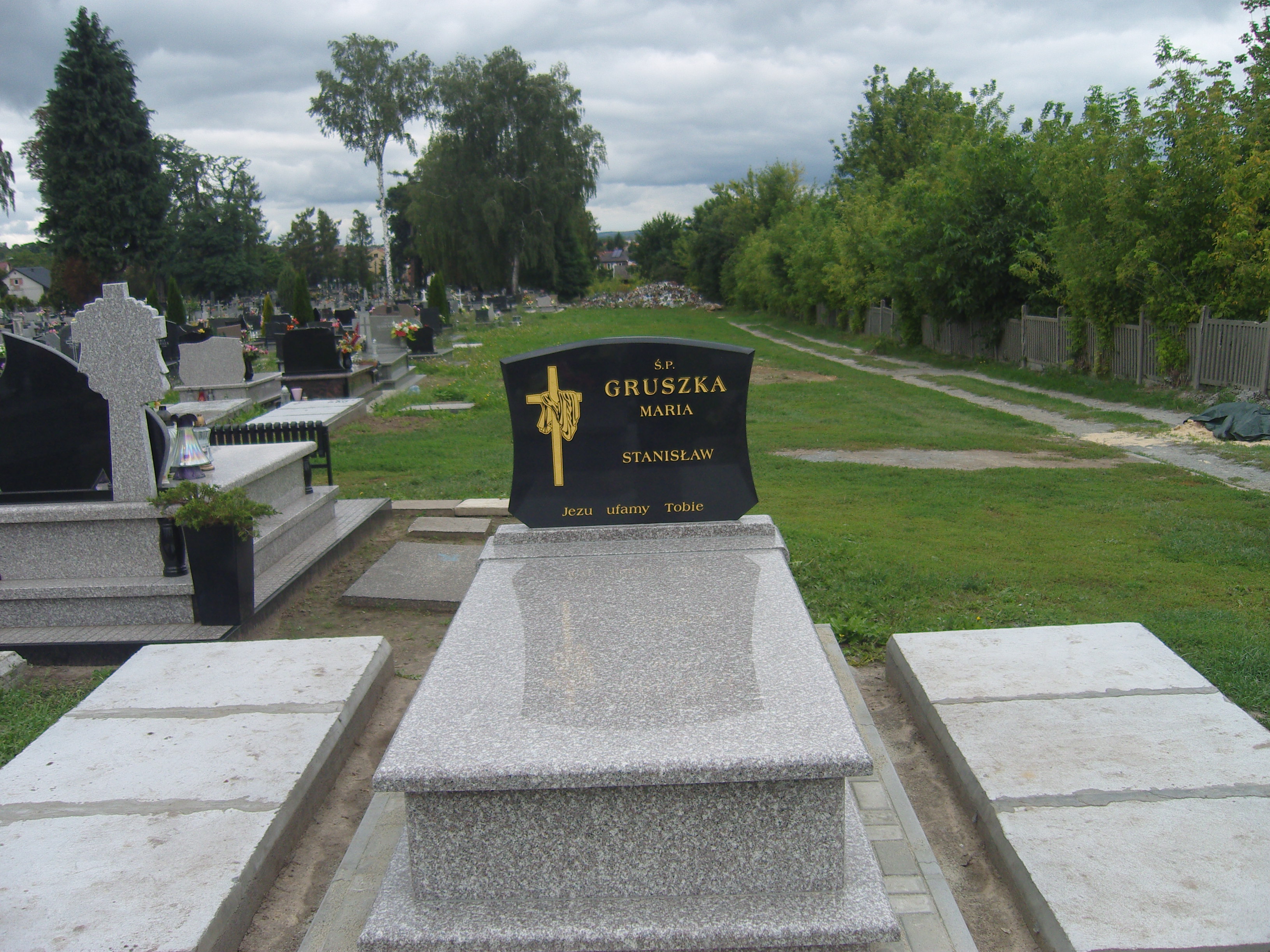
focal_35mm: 34
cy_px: 476
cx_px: 635
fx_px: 1247
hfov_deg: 54.0
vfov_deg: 41.8
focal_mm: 7.3
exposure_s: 1/500
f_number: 2.8
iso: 100
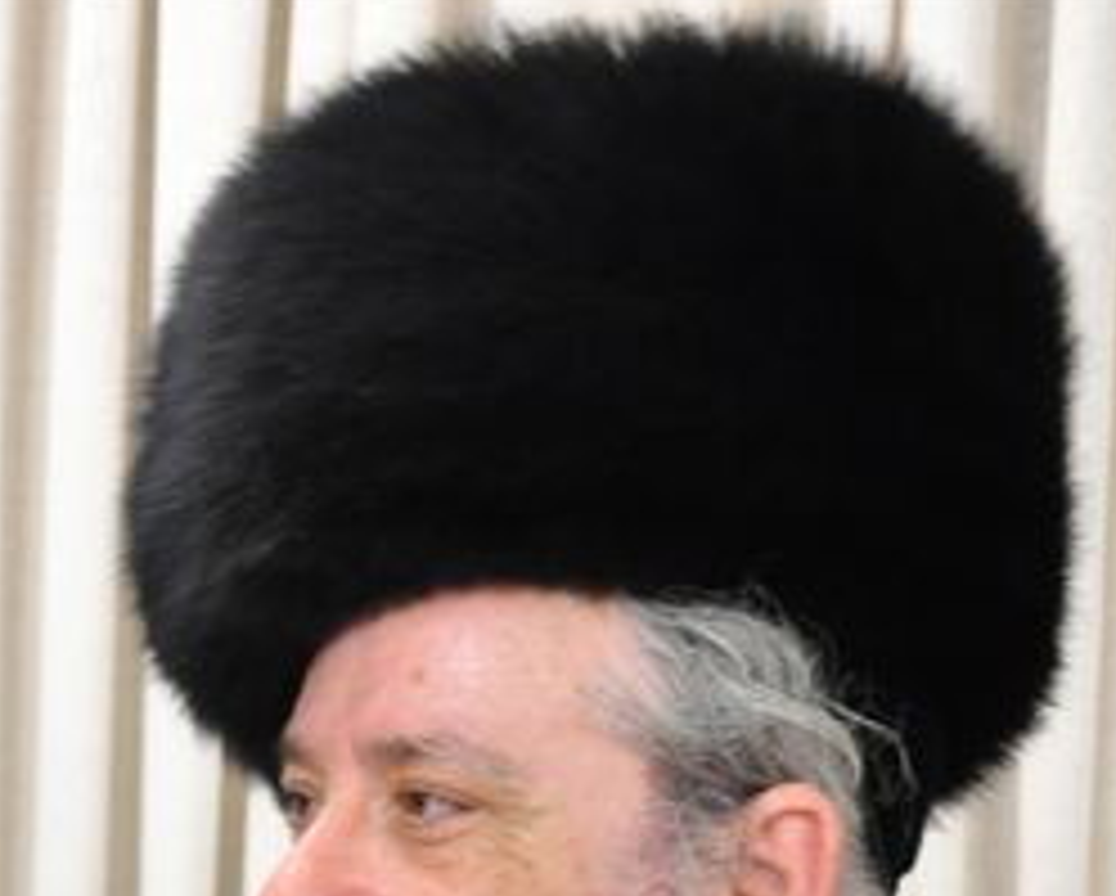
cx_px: -225
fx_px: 4795
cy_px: 1168
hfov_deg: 12.9
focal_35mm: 145
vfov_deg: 10.4
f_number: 4.2
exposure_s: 1/50
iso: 1250
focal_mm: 32
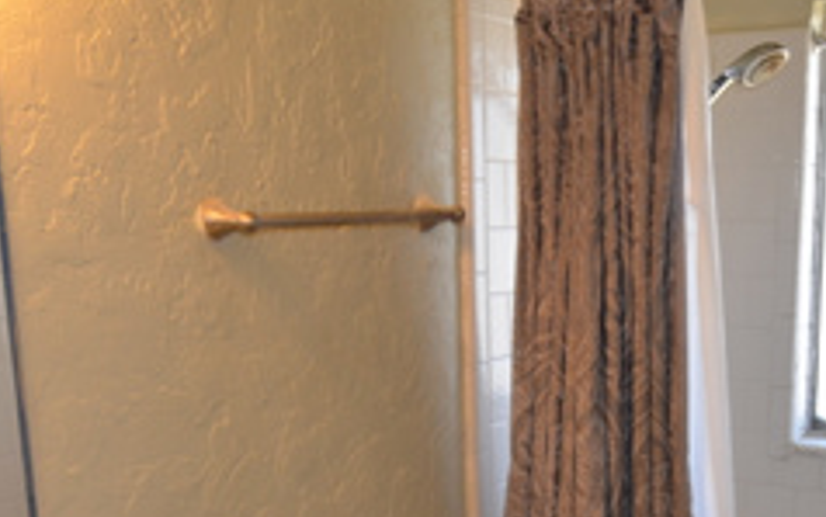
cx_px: 545
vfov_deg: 23.4
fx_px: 1202
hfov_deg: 37.6
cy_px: 496
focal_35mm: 53
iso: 360
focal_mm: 13
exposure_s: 1/125
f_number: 3.8
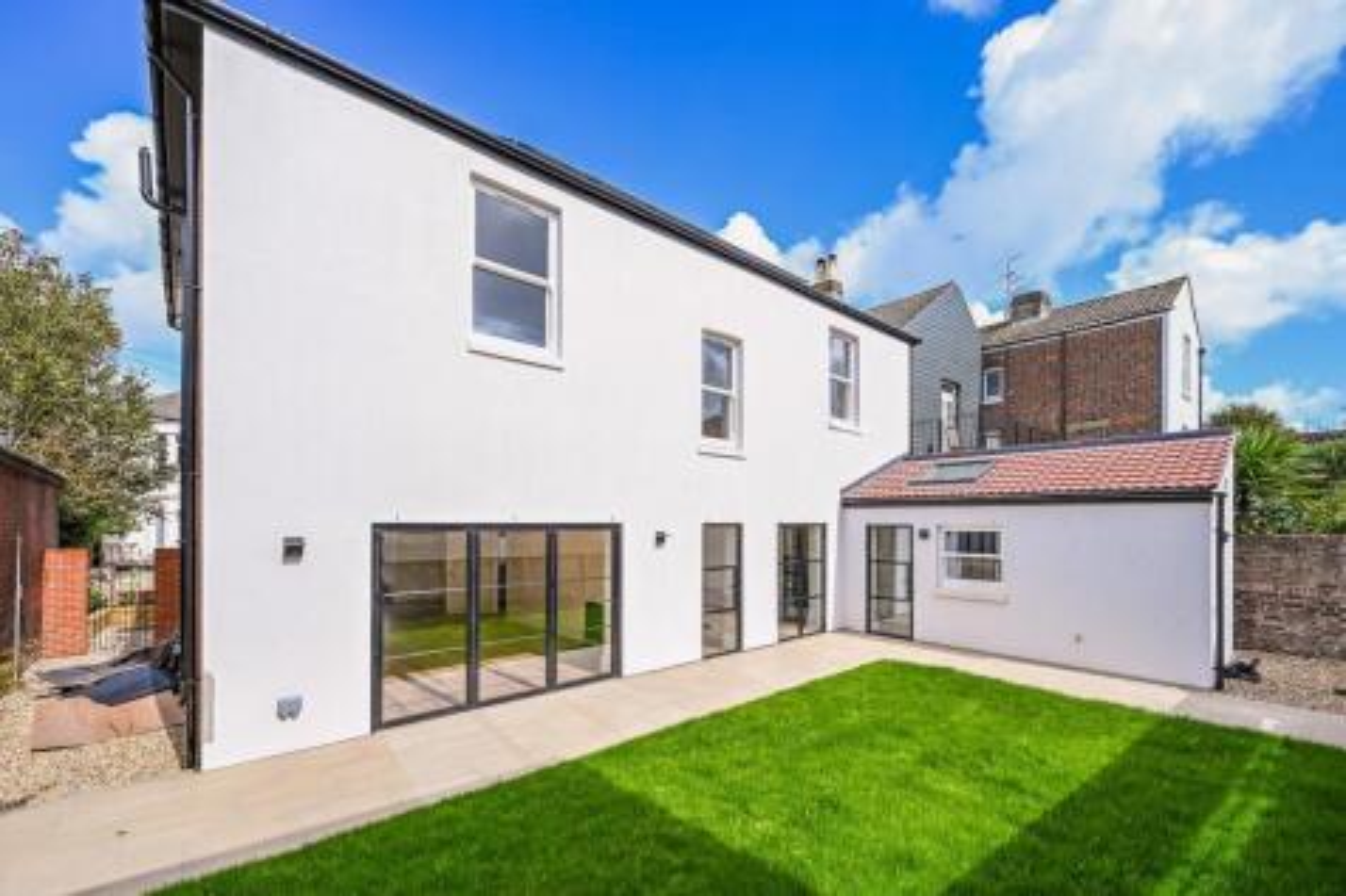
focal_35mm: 14
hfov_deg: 104.3
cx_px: 673
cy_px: 448
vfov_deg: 81.2
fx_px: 523
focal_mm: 14
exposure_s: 1/160
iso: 100
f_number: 8
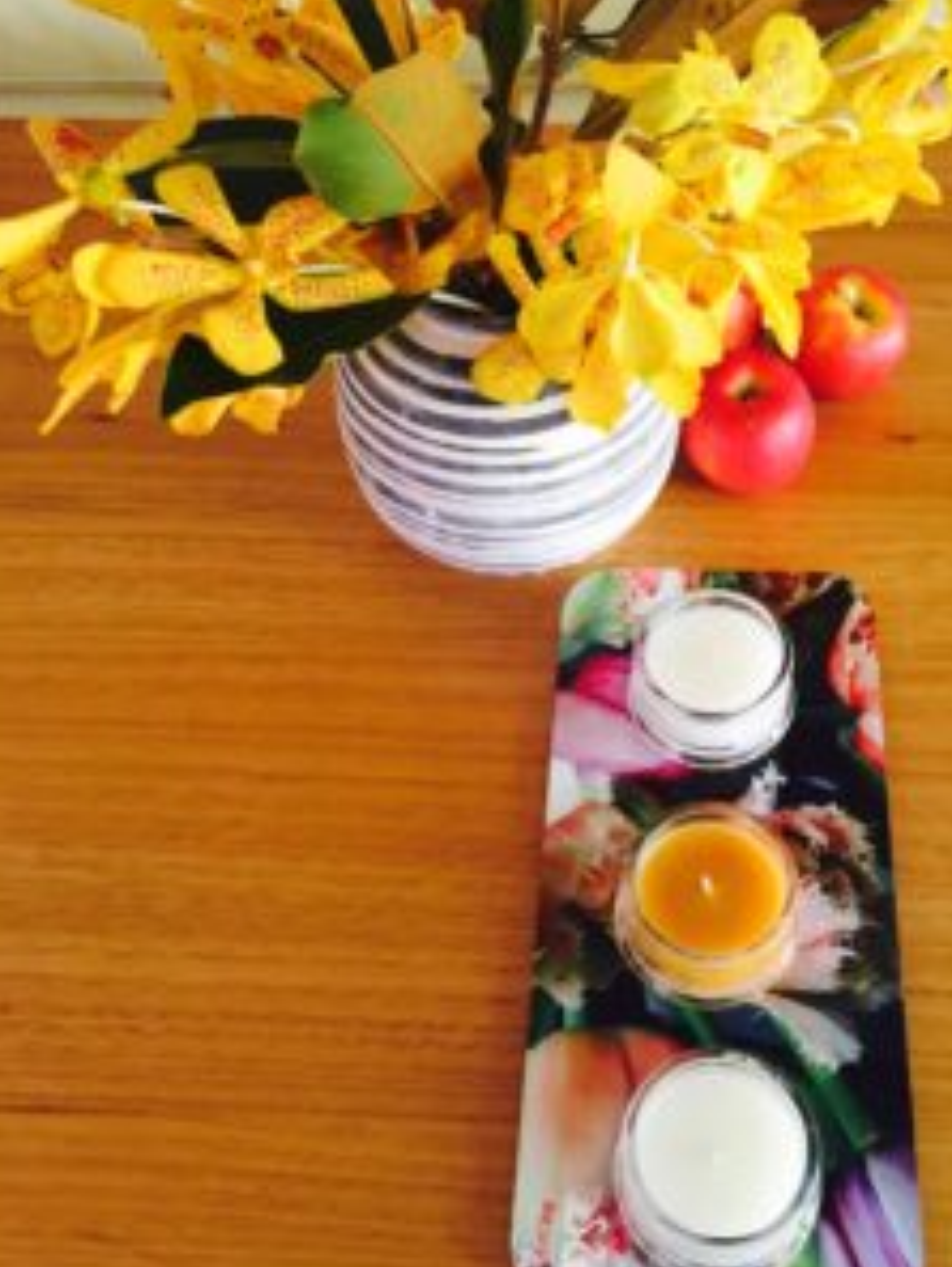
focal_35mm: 39
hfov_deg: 36.6
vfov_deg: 47.8
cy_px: 572
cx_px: 602
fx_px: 1429
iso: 160
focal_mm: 4.15
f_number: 2.2
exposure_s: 1/33
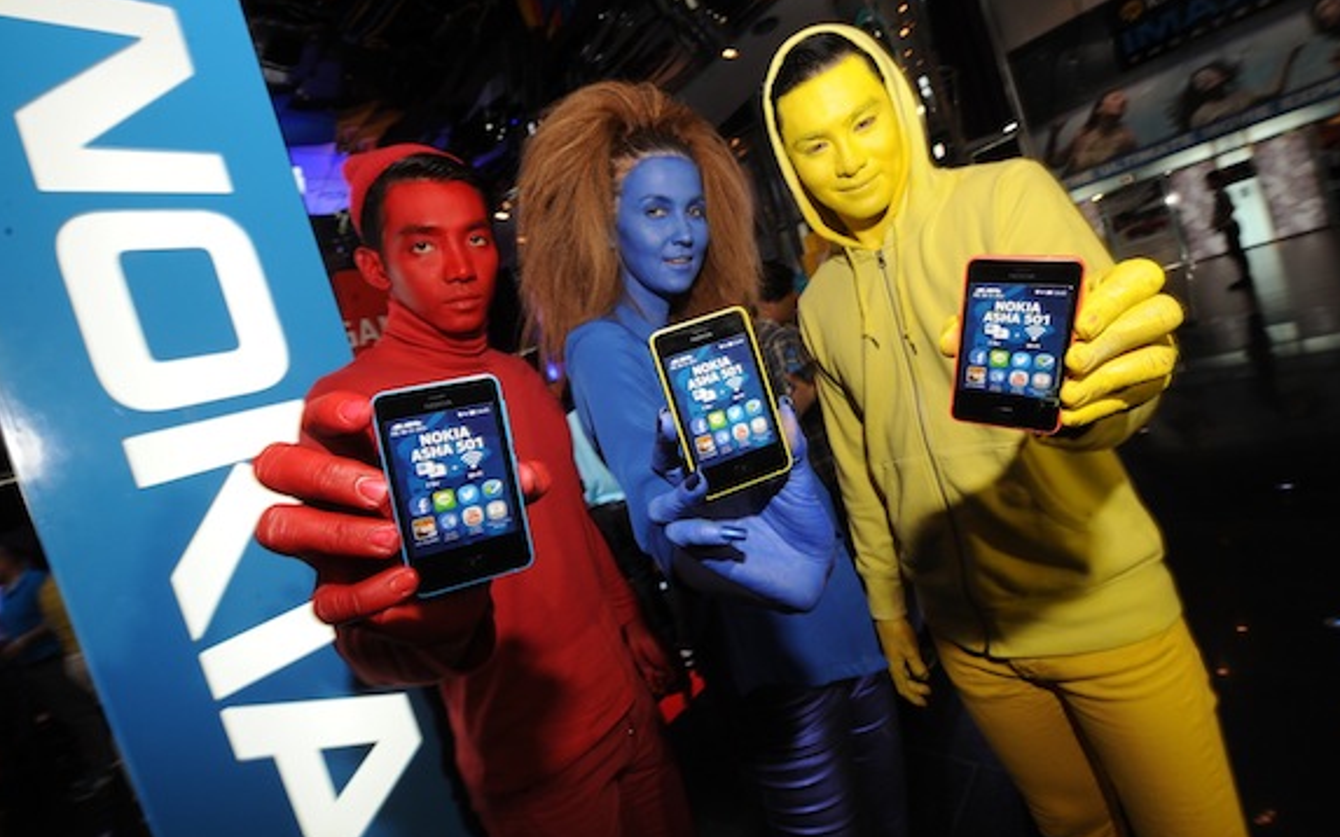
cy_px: 380
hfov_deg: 97.8
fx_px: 584
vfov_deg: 71.1
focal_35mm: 16
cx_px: 683
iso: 800
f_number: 11
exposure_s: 1/30
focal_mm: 15
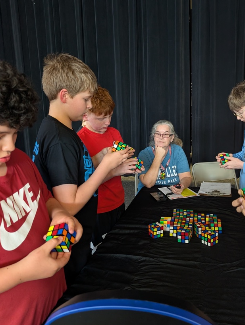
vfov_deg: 59.8
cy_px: 150
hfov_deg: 46.6
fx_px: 282
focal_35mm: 30
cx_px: 150
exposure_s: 1/192
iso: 636
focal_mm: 6.9
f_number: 1.68
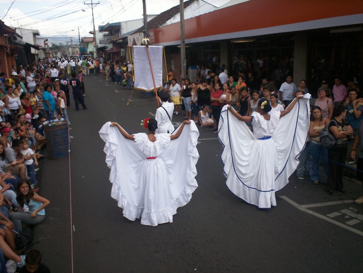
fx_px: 378
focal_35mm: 36
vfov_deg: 39.7
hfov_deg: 51.3
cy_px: 136
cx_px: 182
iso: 100
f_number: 4.5
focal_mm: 6
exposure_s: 1/335
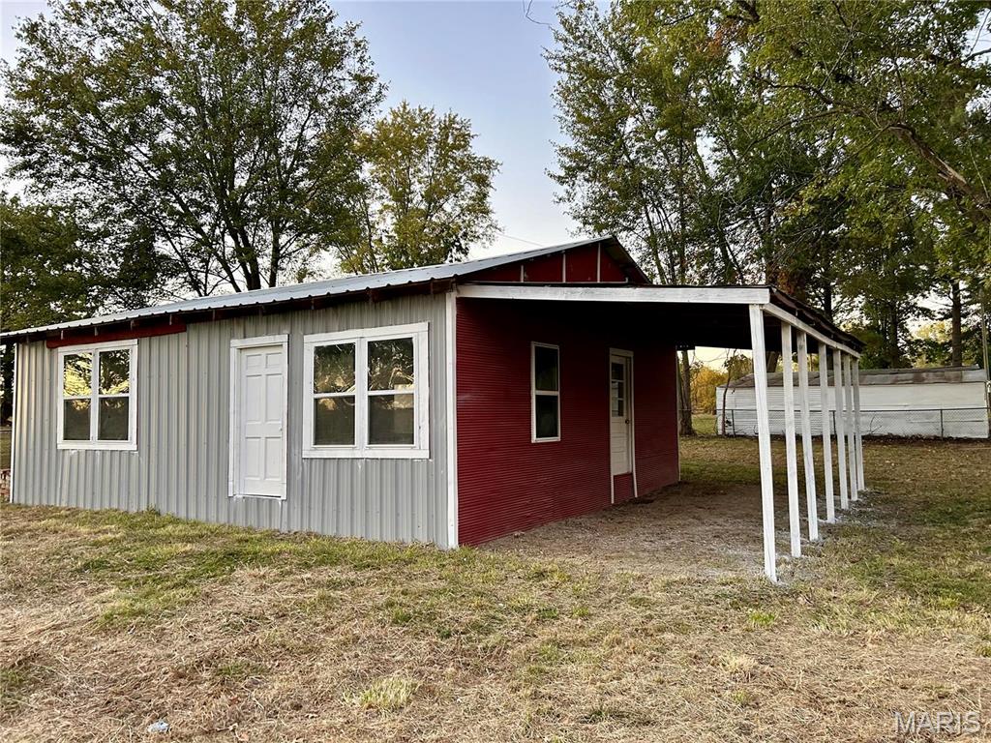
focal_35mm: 26
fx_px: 744
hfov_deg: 67.3
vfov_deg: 53.1
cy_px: 372
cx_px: 496
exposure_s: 1/60
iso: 200
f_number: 1.5
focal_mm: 5.7
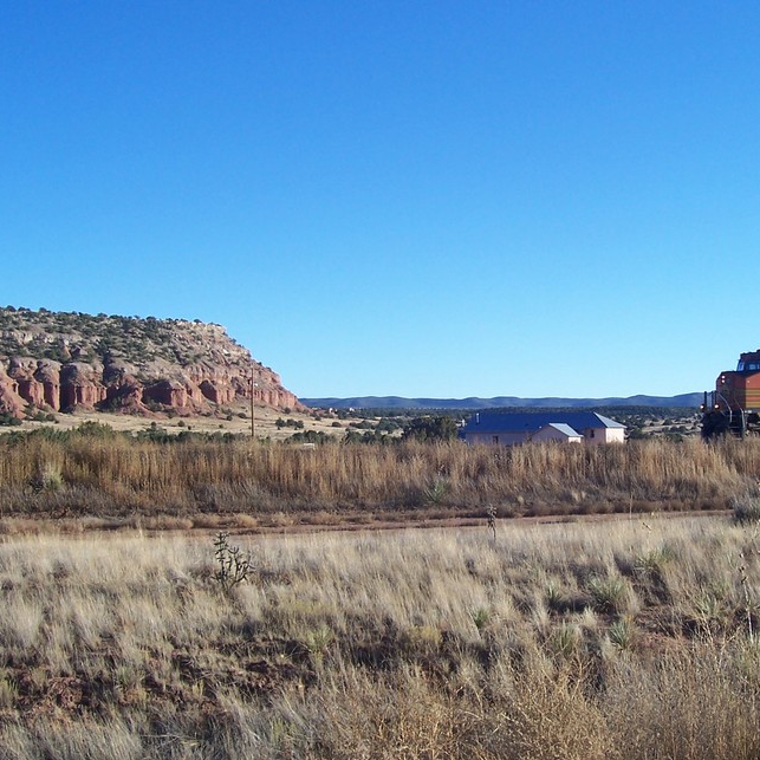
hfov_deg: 36.4
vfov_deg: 36.8
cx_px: 504
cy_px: 365
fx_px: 1143
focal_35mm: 46
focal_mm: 5.6
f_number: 5.6
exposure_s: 1/250
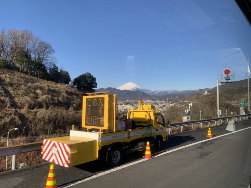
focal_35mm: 26
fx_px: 189
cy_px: 94
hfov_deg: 67.3
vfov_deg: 53.1
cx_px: 126
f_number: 1.8
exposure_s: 1/206
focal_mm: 4.25
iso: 25
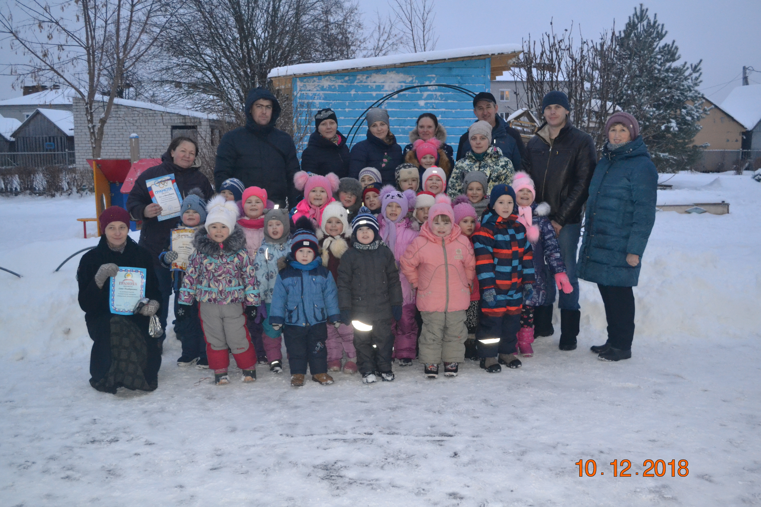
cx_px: 380
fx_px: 698
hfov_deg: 57.2
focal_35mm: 33
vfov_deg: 40.0
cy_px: 254
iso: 2500
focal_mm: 22
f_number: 4
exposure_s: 1/60
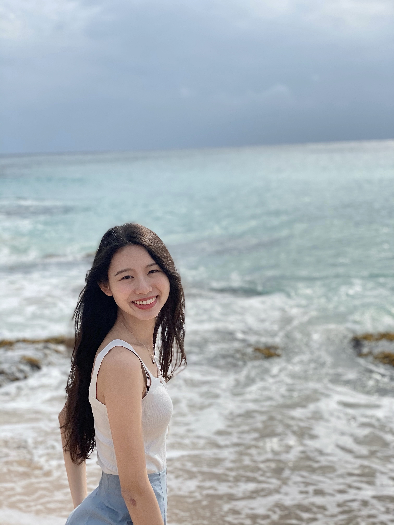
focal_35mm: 52
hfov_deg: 28.0
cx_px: 197
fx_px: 789
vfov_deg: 36.8
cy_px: 262
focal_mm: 6
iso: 25
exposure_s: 1/2398
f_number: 2
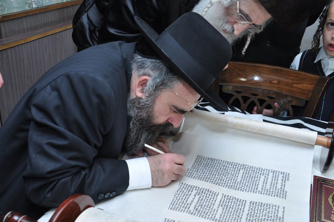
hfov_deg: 49.6
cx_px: 167
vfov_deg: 34.1
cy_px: 111
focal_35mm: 39
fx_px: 361
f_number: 6.3
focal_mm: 26
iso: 320
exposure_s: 1/80
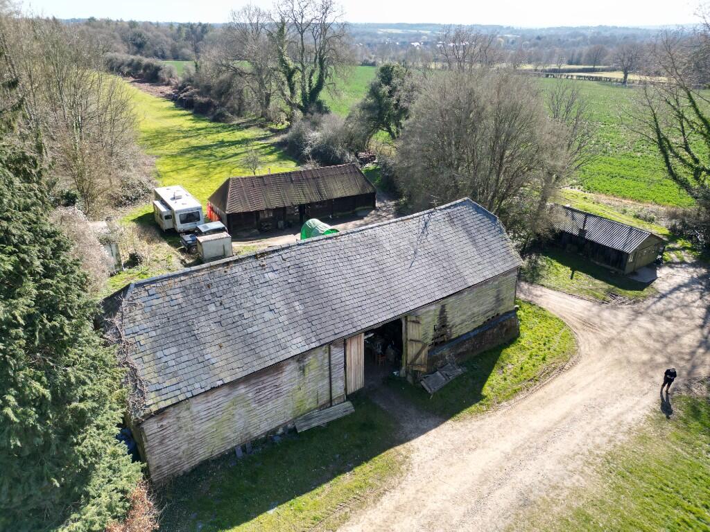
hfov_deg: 71.6
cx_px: 355
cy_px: 266
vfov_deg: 56.8
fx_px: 492
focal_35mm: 24
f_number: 1.7
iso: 200
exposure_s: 1/1250
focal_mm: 6.72
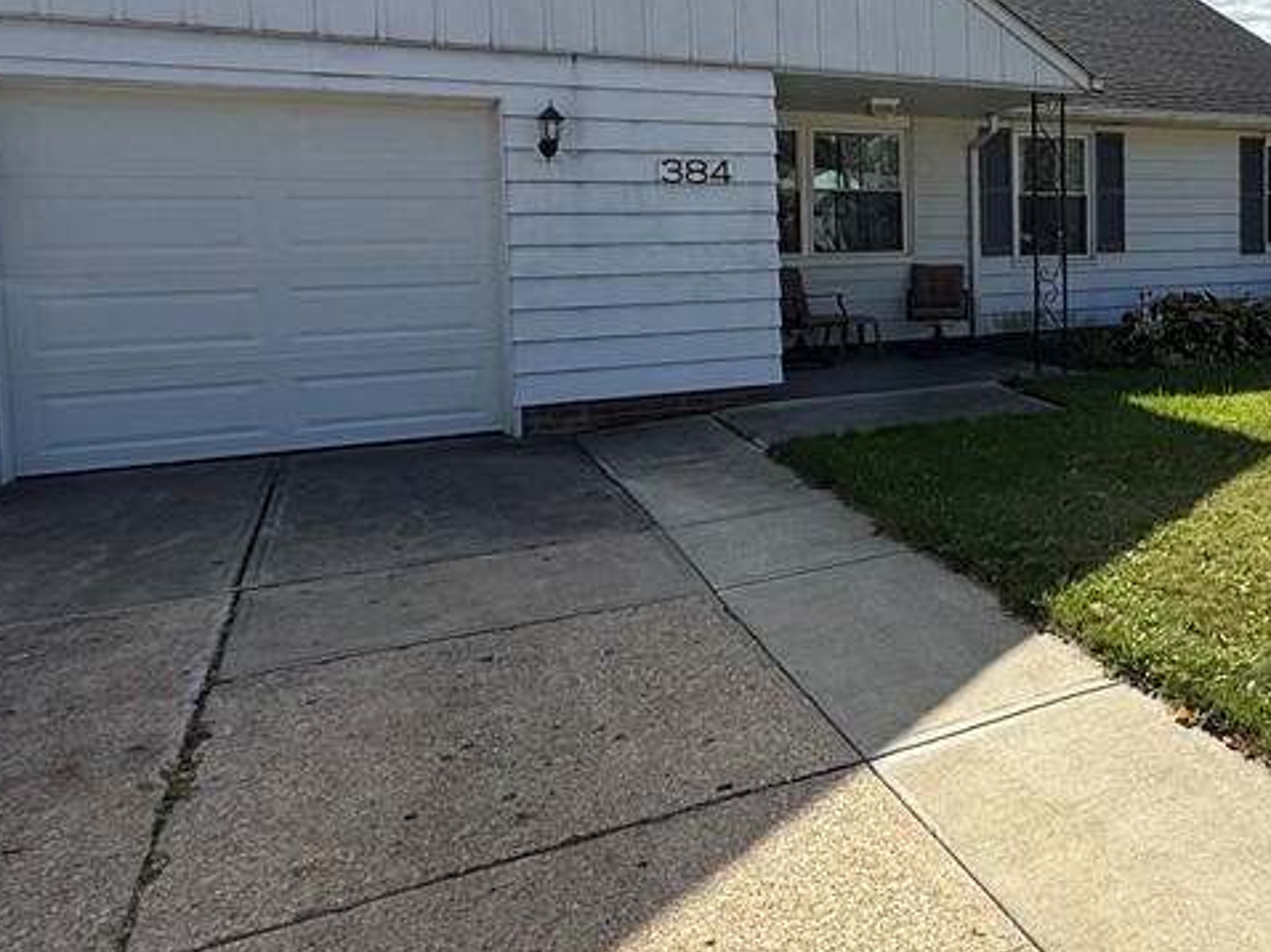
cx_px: 1024
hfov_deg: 55.6
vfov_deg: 45.7
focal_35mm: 30
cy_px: 285
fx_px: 1101
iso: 64
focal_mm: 2.22
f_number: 2.2
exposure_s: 1/1656
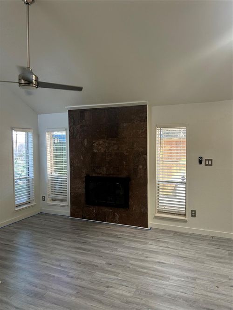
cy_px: 155
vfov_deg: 67.3
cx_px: 116
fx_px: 233
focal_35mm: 26
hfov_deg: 53.0
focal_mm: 5.7
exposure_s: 1/60
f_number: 1.5
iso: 160
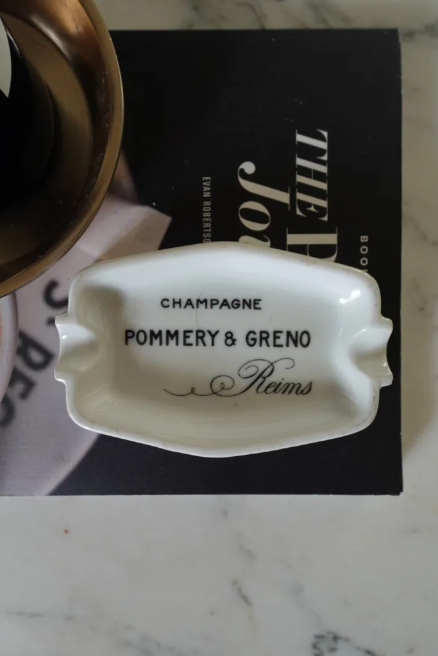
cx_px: 219
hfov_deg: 67.4
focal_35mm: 18
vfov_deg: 90.0
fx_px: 328
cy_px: 328
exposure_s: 1/20
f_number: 1.8
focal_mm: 6.9
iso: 200
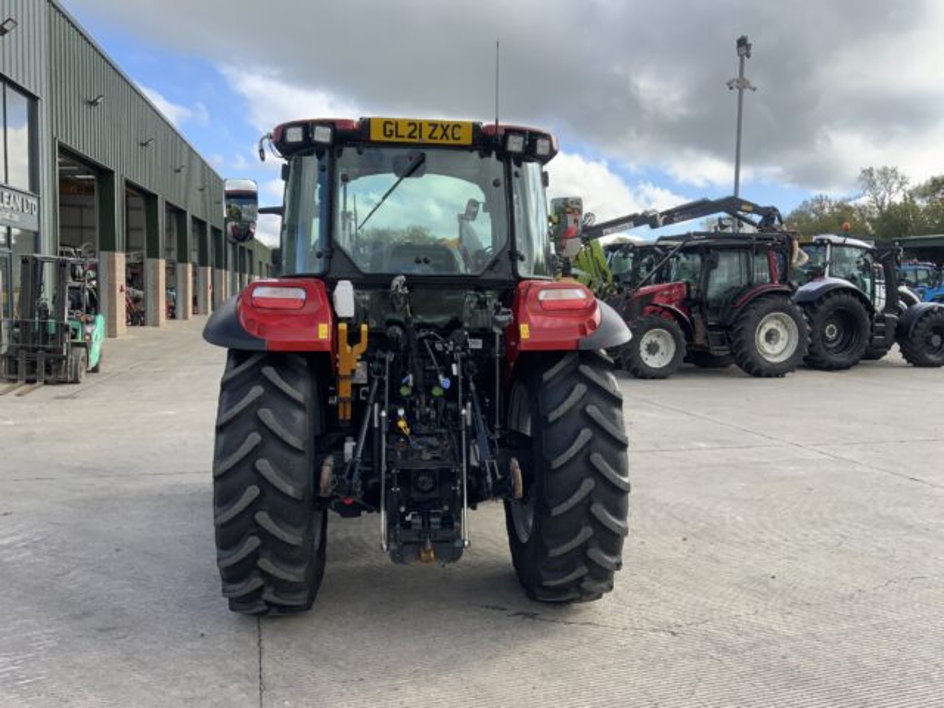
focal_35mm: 29
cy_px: 354
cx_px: 472
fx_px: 791
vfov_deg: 48.2
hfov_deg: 61.7
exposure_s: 1/883
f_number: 1.8
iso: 16
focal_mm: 3
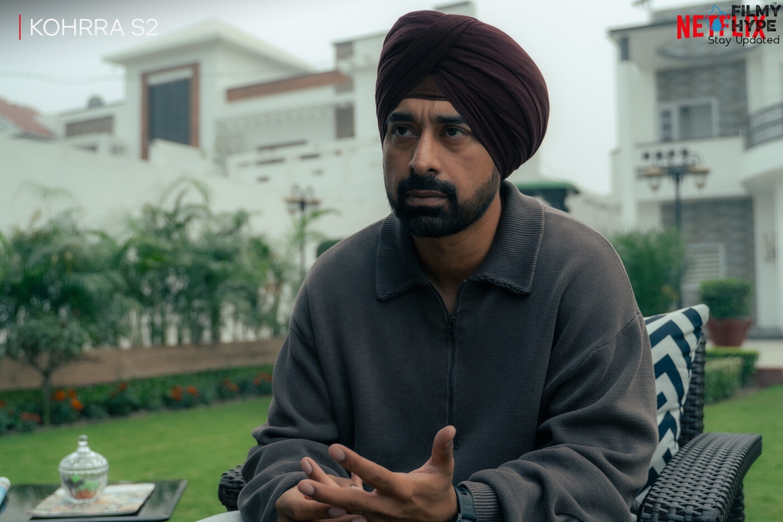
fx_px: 913
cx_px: 392
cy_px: 261
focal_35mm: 42
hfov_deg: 46.4
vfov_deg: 31.9
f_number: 2.8
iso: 640
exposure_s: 1/200
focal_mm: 28
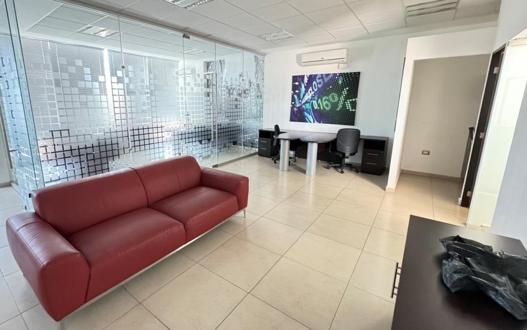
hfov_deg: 93.8
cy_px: 152
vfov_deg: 67.9
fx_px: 244
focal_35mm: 17
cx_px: 228
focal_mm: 2.22
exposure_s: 1/60
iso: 1250
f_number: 2.2
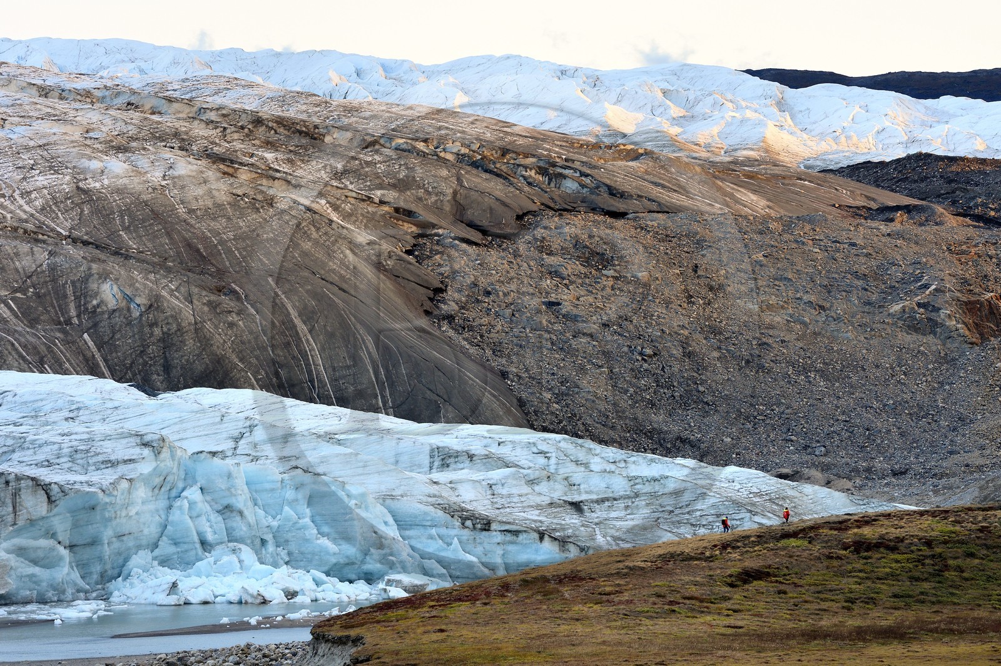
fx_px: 5556
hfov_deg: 10.3
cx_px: 500
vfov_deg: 6.9
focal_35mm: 200
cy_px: 333
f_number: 6.3
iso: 800
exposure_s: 1/200
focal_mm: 200
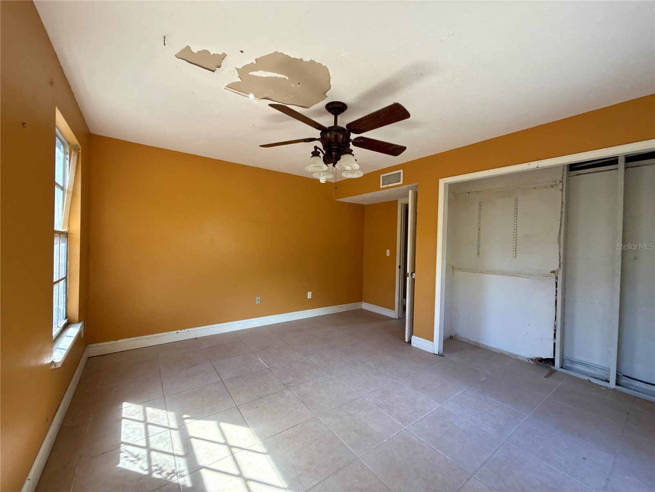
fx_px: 265
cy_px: 246
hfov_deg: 102.1
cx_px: 328
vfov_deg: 85.7
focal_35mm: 14
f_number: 2.2
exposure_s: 1/99
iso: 160
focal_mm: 2.22
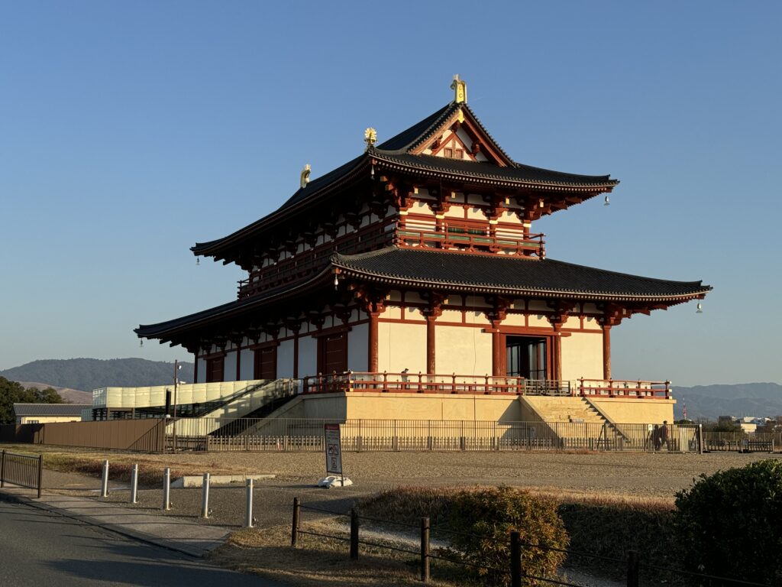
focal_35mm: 48
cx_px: 391
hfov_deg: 39.7
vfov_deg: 30.3
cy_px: 294
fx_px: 1084
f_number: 1.78
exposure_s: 1/4049
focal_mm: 6.86
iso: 64
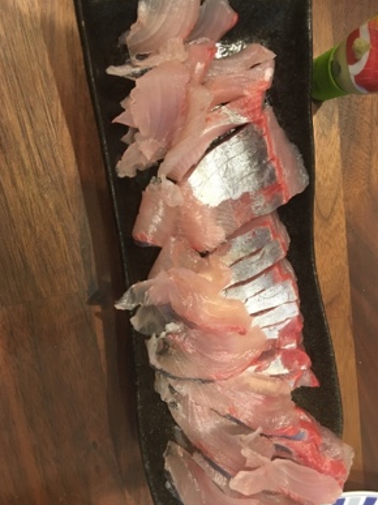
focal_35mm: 30
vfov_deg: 60.0
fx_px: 437
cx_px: 188
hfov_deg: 46.8
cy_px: 258
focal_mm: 4.15
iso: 200
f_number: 2.2
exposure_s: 1/30
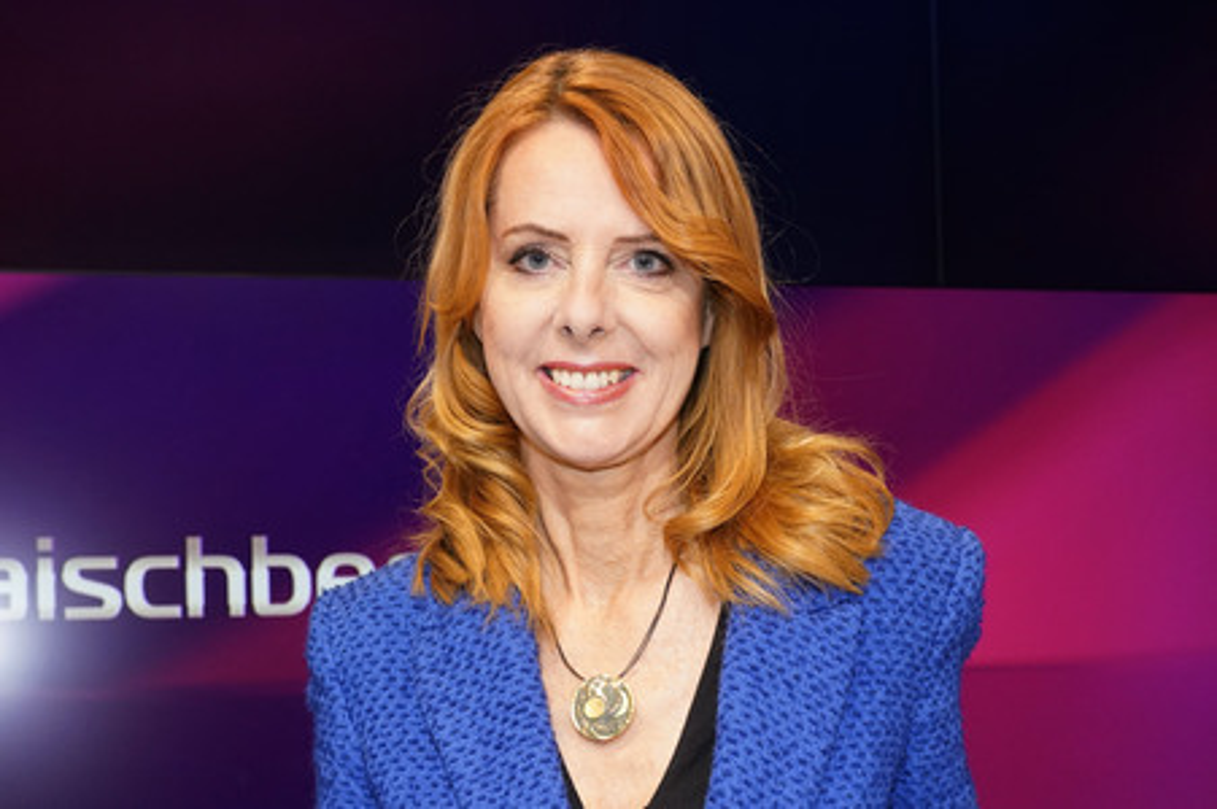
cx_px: 608
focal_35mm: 36
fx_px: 1216
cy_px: 404
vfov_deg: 36.8
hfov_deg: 53.2
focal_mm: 36
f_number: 5.6
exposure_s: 1/125
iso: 2000
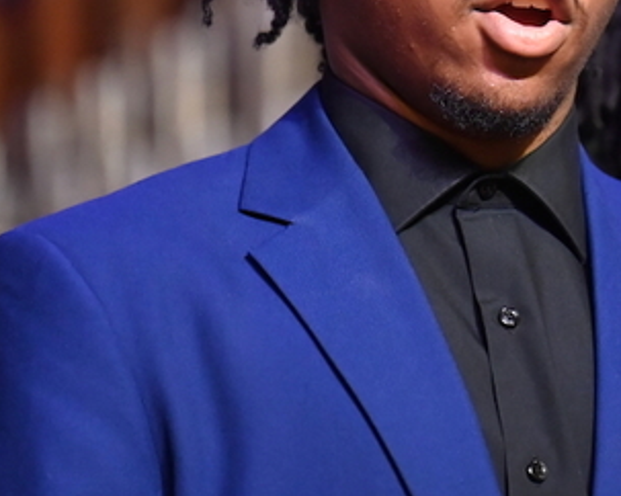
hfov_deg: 3.1
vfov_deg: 2.4
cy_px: -187
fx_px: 11645
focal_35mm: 634
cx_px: 490
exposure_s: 1/125
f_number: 2.8
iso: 4000
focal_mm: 200
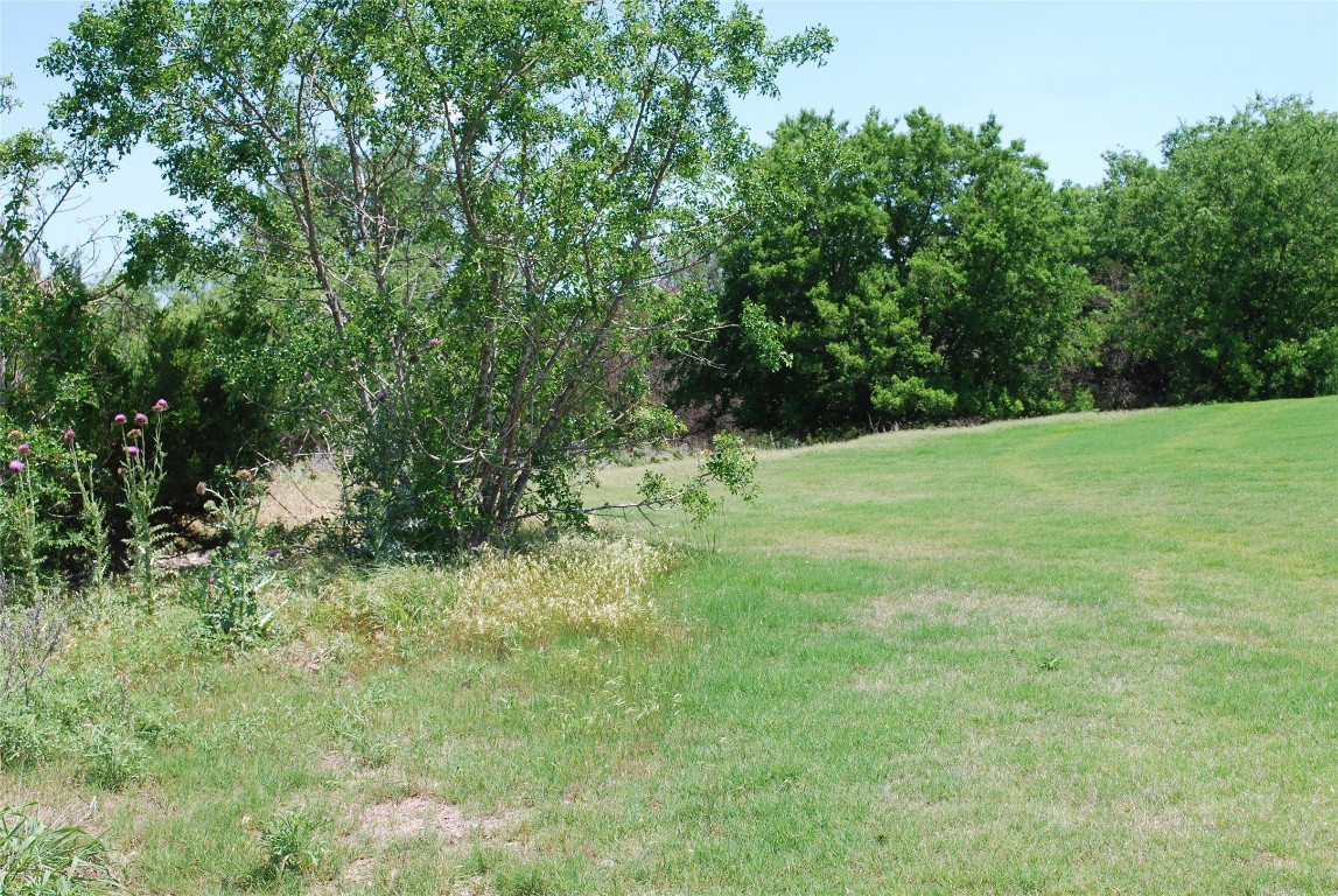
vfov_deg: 25.1
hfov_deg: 36.8
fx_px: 2010
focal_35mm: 54
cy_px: 448
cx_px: 669
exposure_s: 1/200
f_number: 10
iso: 200
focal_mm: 36
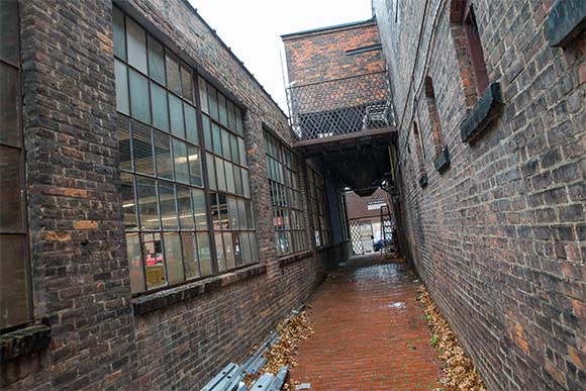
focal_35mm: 24
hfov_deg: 73.7
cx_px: 293
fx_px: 391
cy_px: 196
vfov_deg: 53.2
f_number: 4.8
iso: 1250
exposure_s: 1/180
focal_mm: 24
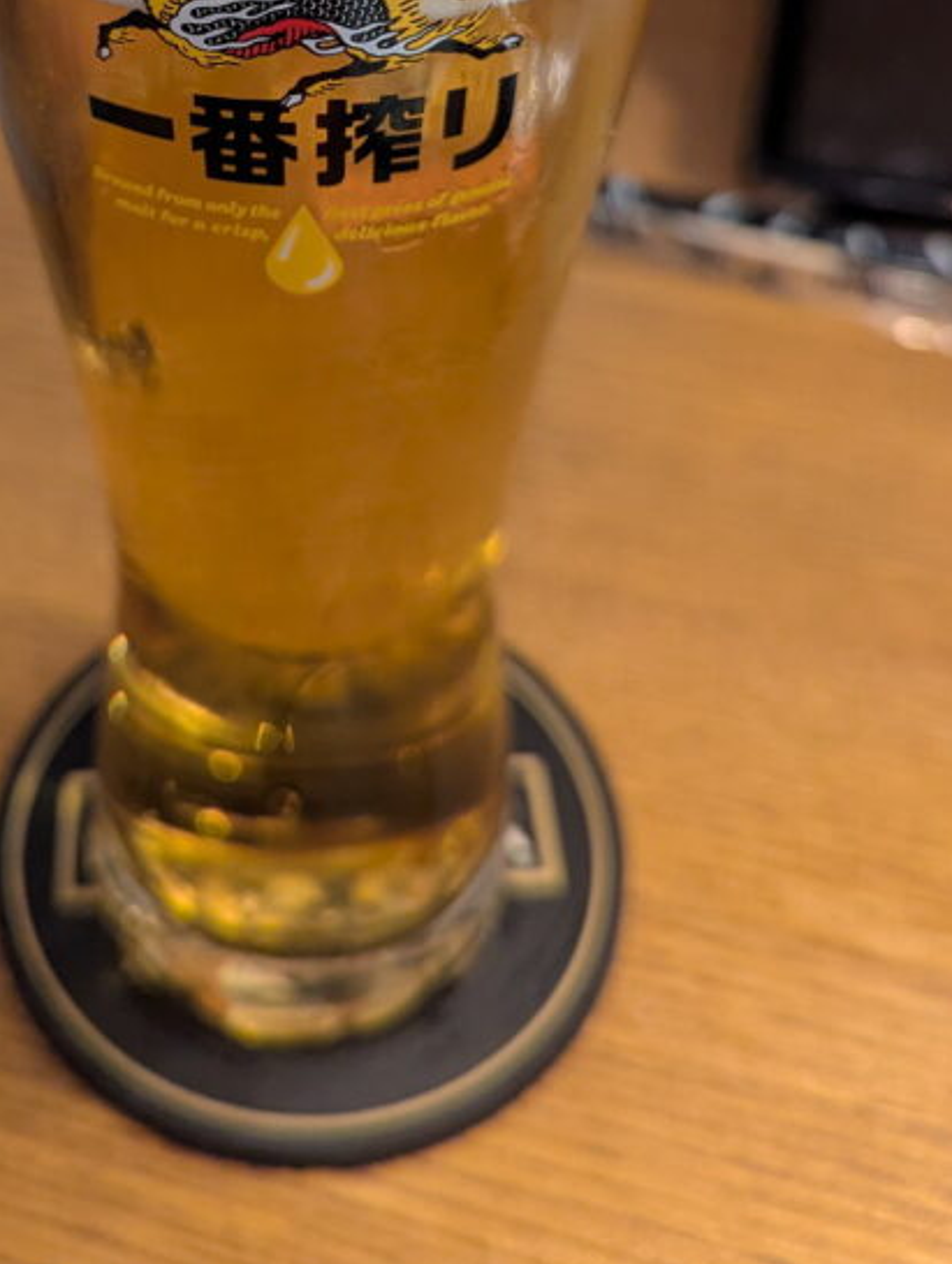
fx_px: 1646
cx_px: 298
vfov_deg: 38.6
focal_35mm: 45
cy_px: 90
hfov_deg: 31.9
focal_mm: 6.81
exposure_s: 1/120
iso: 801
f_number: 1.85
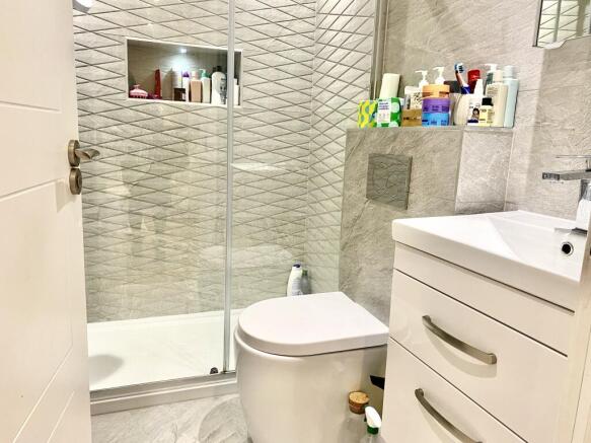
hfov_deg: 67.3
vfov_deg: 53.0
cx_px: 296
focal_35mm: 26
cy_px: 222
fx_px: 444
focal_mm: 4.25
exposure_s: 1/50
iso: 125
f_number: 1.8
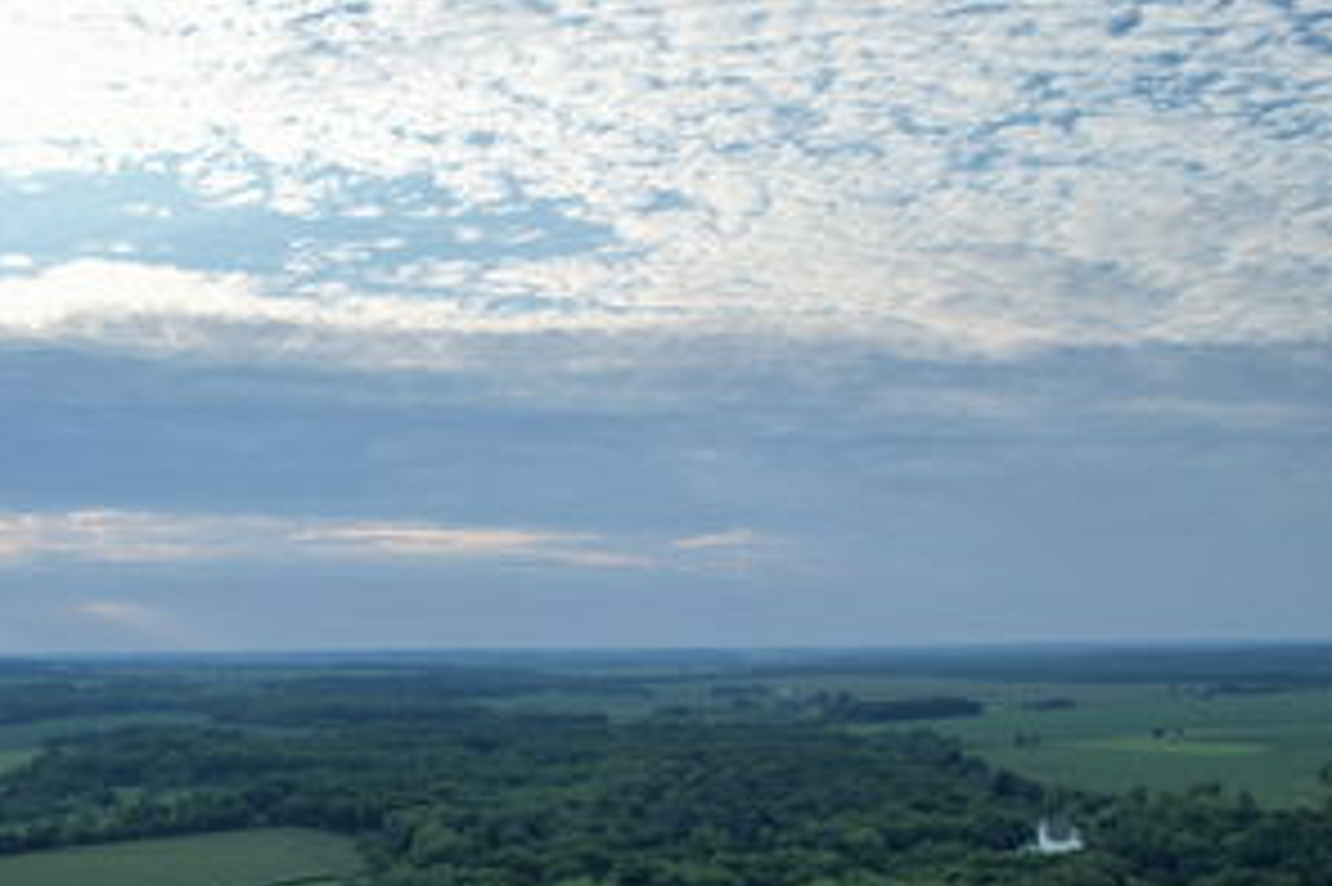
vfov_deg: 34.3
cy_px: 659
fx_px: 1405
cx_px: 248
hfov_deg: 47.7
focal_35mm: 38
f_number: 2.8
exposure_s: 1/1000
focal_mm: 8.38
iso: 100
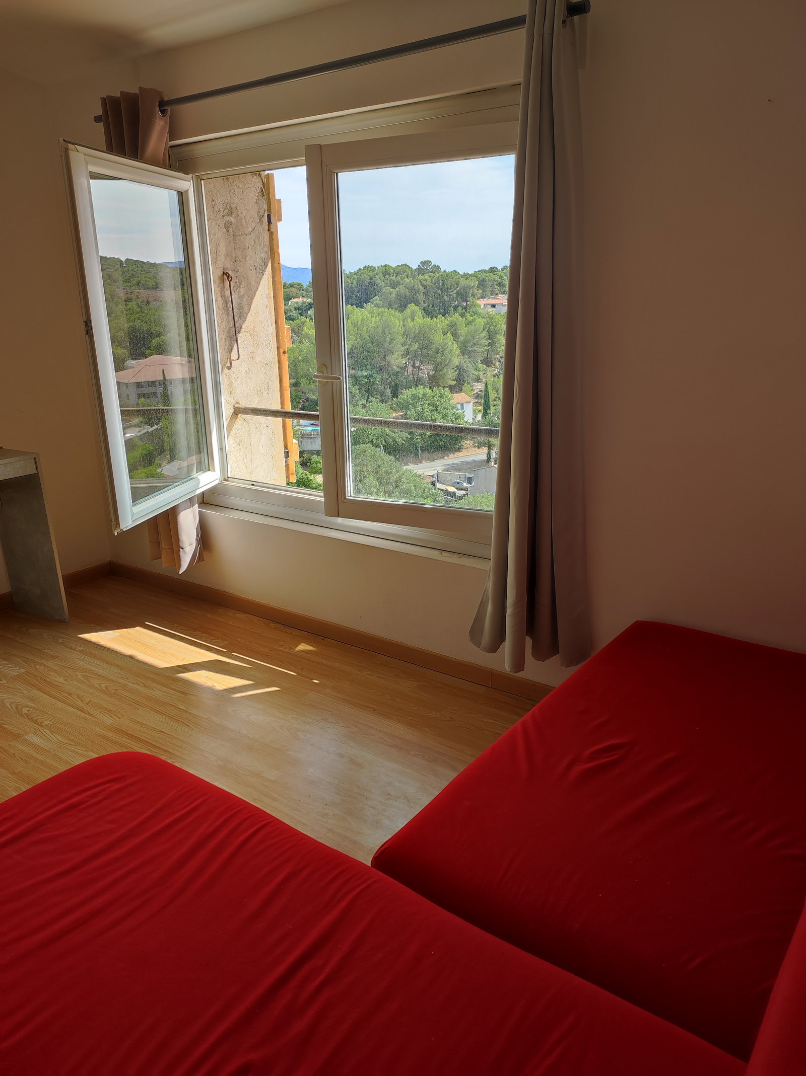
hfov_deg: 54.8
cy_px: 538
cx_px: 403
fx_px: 777
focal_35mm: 25
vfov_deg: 69.4
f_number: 1.79
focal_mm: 4.7
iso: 80
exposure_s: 1/100
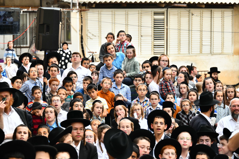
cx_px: 120
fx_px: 830
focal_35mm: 125
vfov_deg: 11.0
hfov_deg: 16.4
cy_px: 80
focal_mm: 125
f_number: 5.6
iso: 1250
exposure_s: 1/500
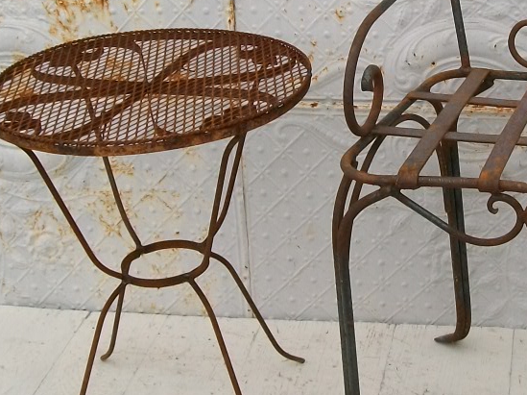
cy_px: 62
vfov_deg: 17.4
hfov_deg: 23.2
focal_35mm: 84
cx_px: 364
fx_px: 1278
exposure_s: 1/160
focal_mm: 6
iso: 80
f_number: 2.7
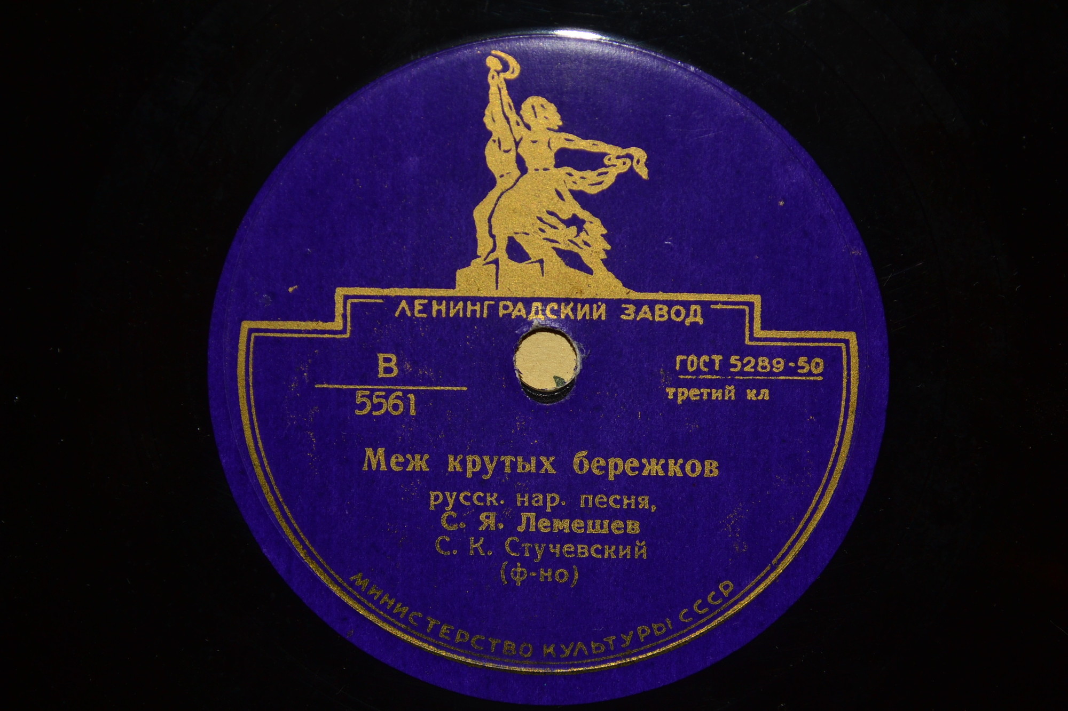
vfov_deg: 16.6
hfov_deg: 24.6
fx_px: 2447
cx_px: 534
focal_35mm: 82
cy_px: 356
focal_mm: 55
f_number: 5.6
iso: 100
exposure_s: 1/60
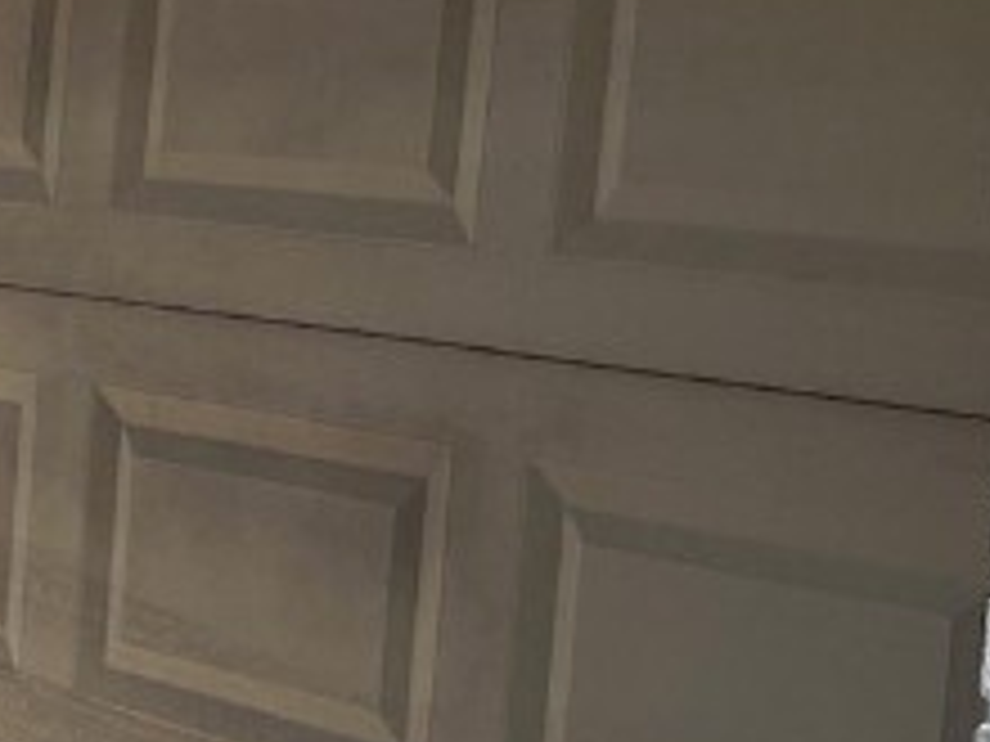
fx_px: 3461
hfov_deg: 14.7
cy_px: 405
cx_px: -648
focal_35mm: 121
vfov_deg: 12.2
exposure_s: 1/4115
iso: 50
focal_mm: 5.7
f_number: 1.5
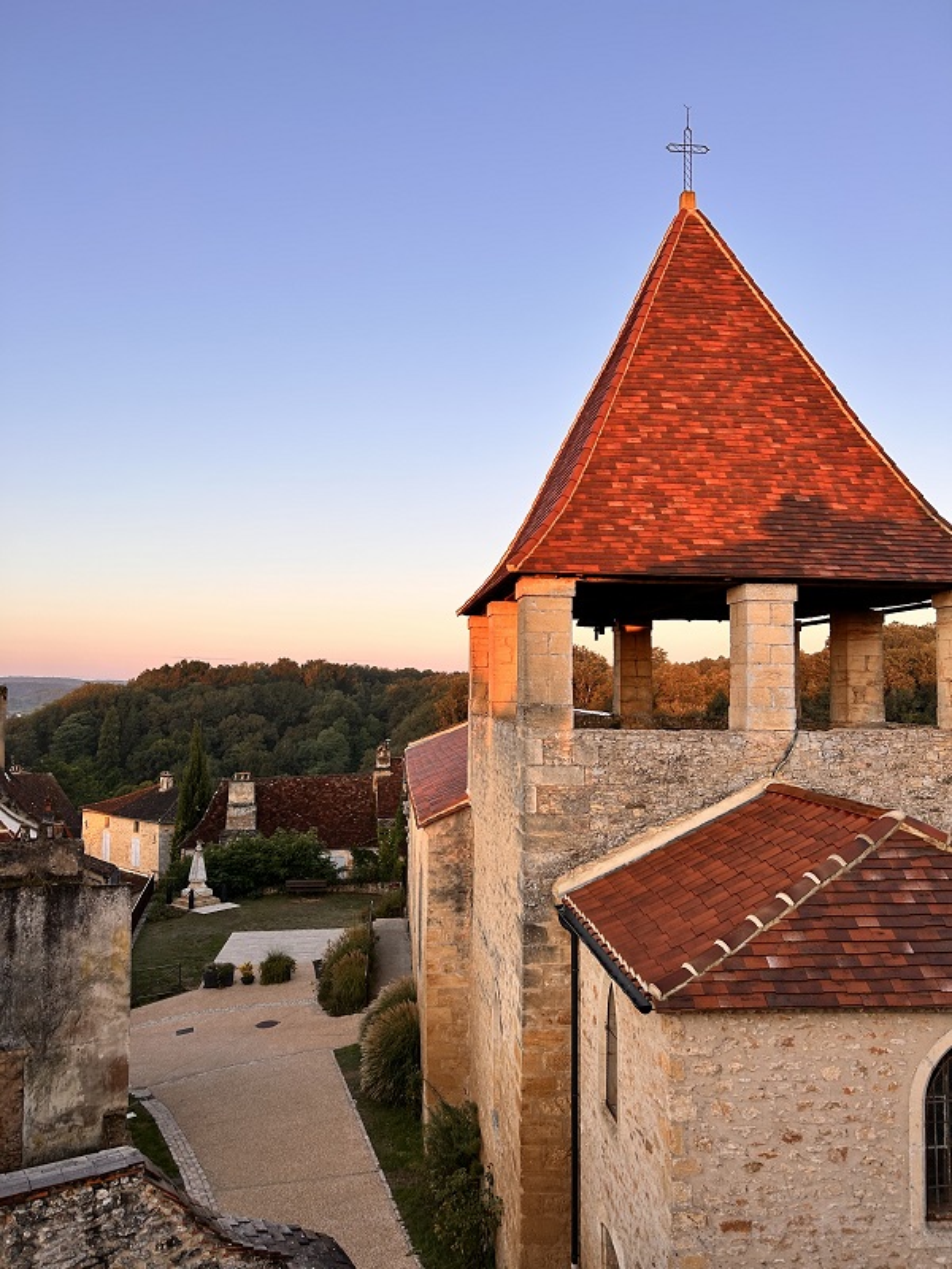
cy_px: 634
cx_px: 476
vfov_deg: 67.3
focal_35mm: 26
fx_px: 953
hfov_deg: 53.1
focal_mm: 5.7
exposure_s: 1/397
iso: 50
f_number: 1.5
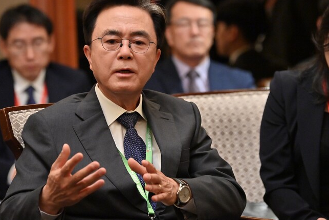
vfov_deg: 7.1
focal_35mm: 194
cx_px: 165
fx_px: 1773
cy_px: 76
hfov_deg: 10.6
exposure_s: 1/200
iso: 3200
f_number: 3.5
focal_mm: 130
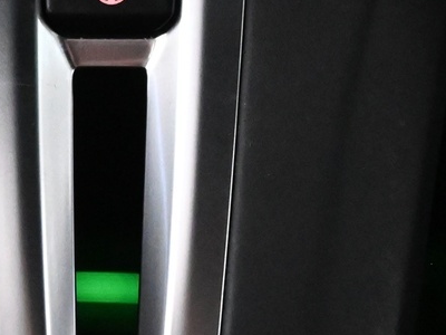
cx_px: 108
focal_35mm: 152
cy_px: 164
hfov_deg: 12.9
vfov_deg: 9.8
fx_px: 1958
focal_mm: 26
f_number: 4.5
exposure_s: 1/40
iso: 6400
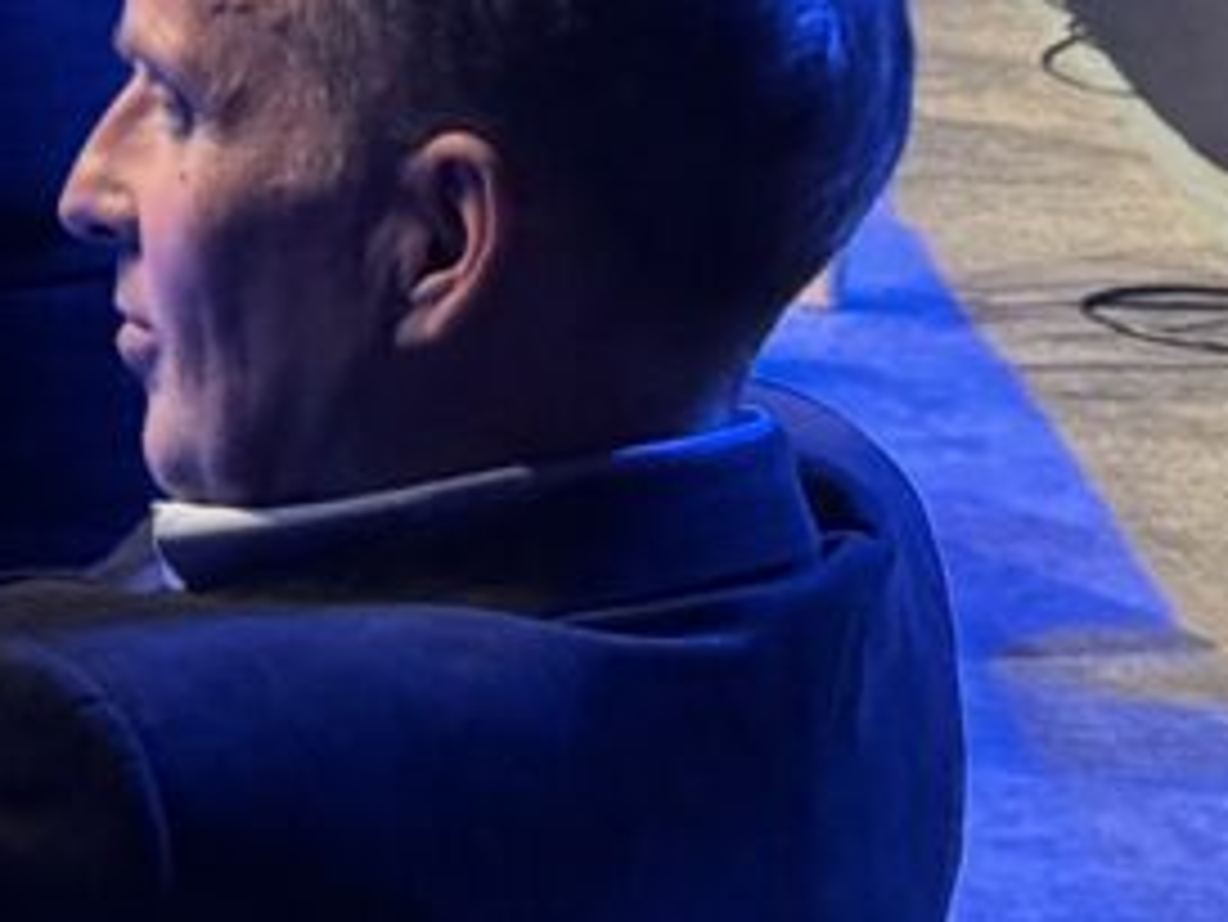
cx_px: -1044
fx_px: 6388
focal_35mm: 180
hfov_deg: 10.3
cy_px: -648
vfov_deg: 8.0
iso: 800
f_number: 1.78
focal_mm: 6.76
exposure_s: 1/21
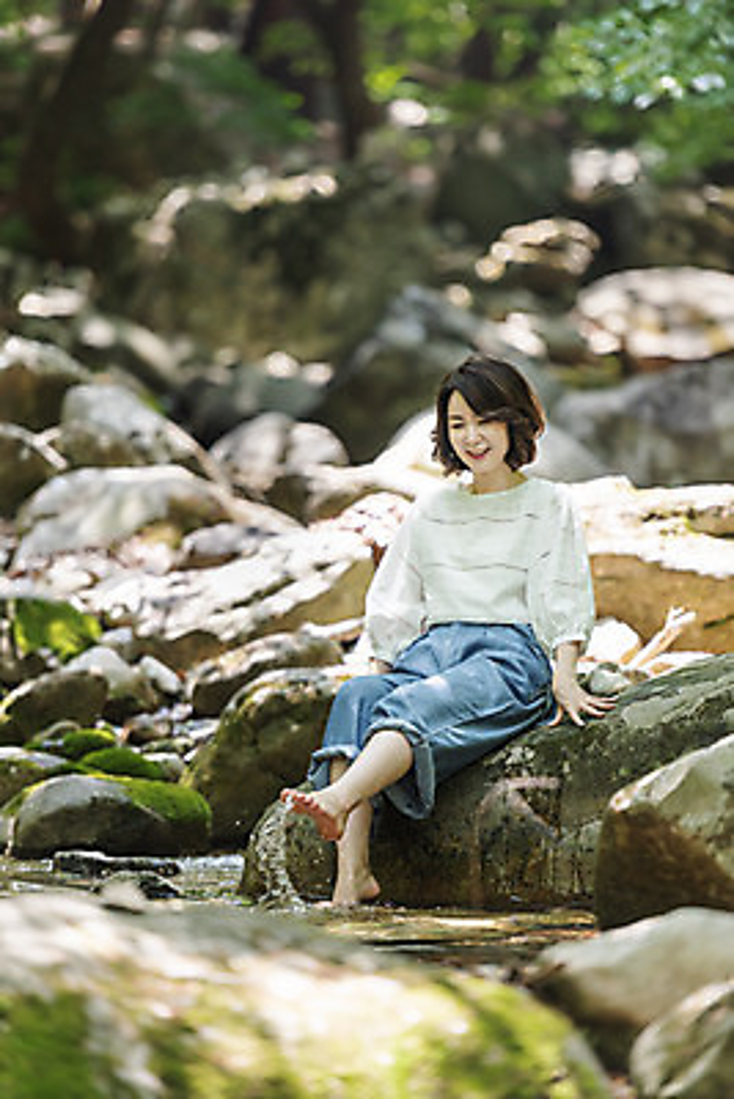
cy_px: 550
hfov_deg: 7.4
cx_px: 367
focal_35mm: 185
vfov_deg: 11.1
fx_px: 5653
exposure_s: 1/640
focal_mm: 185
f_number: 2.8
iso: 400
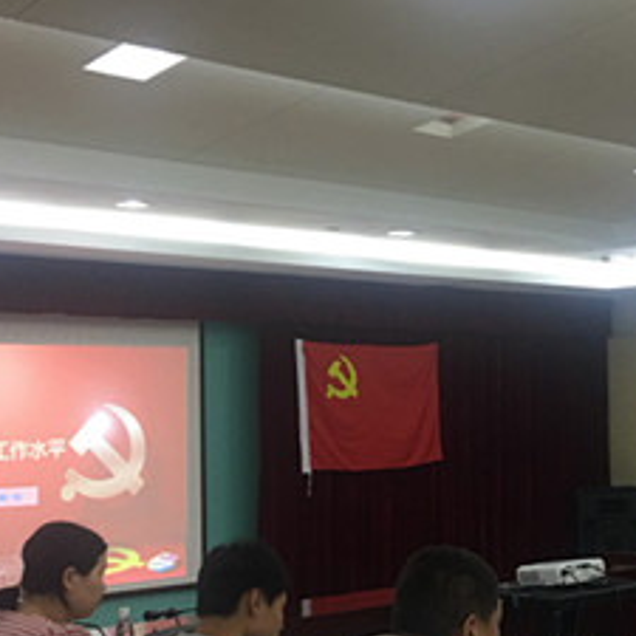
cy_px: 389
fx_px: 1372
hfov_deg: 25.9
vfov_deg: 26.0
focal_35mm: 66
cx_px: 458
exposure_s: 1/17
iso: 40
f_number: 2.2
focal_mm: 4.15
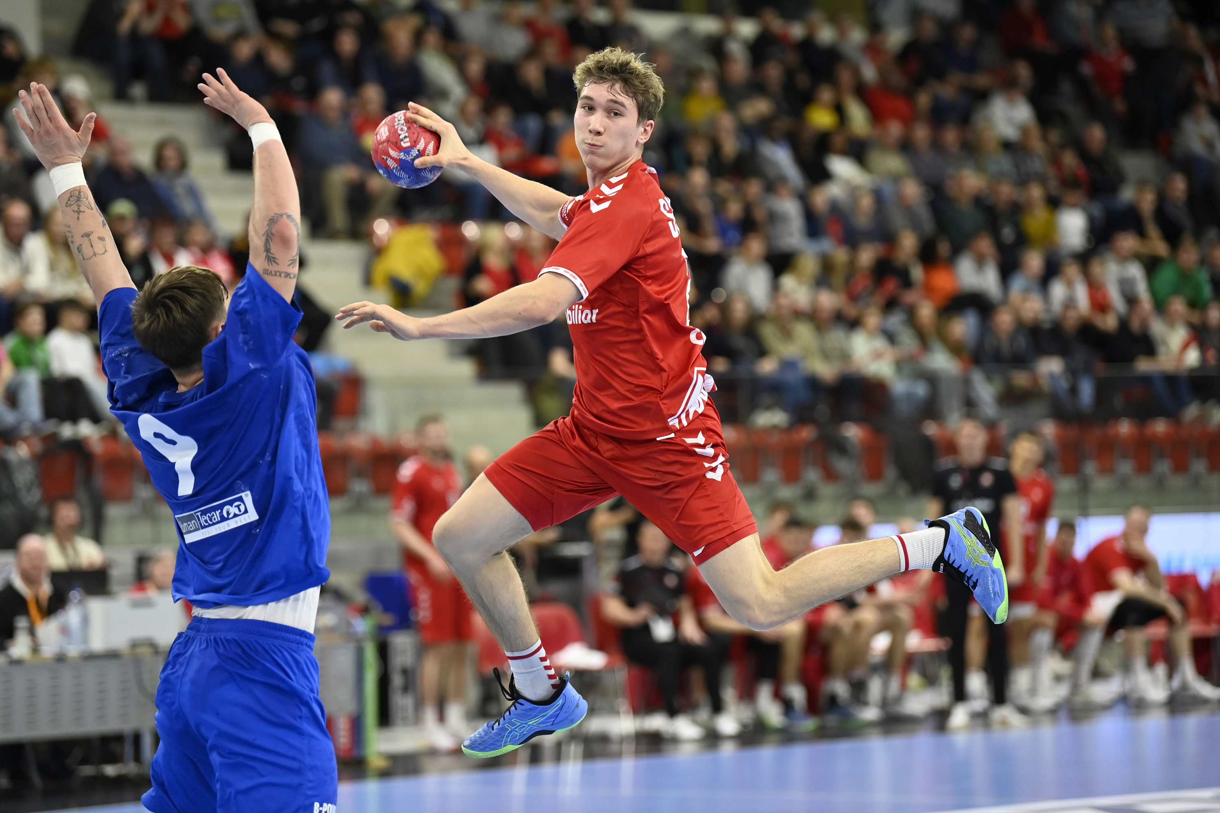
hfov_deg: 12.5
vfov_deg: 8.3
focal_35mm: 165
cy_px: 406
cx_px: 610
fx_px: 5591
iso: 2500
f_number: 3.2
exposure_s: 1/1250
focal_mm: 165
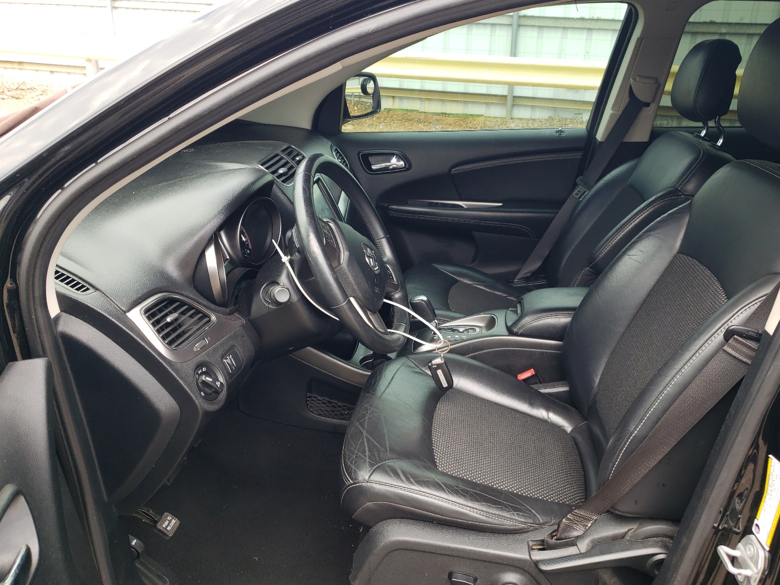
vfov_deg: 49.7
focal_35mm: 28
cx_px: 418
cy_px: 307
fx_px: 631
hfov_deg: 63.4
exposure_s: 1/238
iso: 50
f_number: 1.5
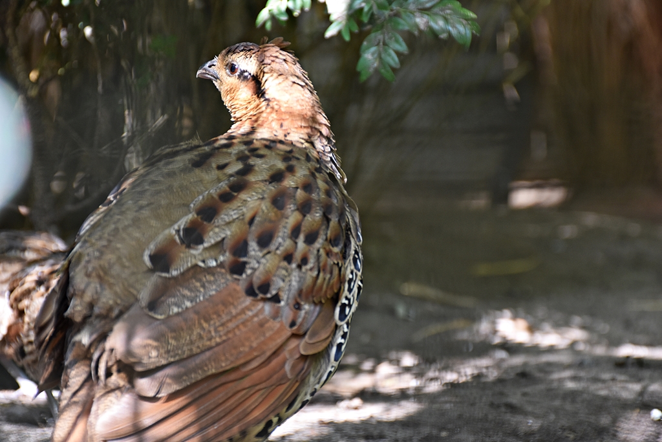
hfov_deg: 15.2
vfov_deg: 10.2
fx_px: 2483
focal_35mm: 135
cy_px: 221
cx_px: 331
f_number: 5.3
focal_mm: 90
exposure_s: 1/60
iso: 800
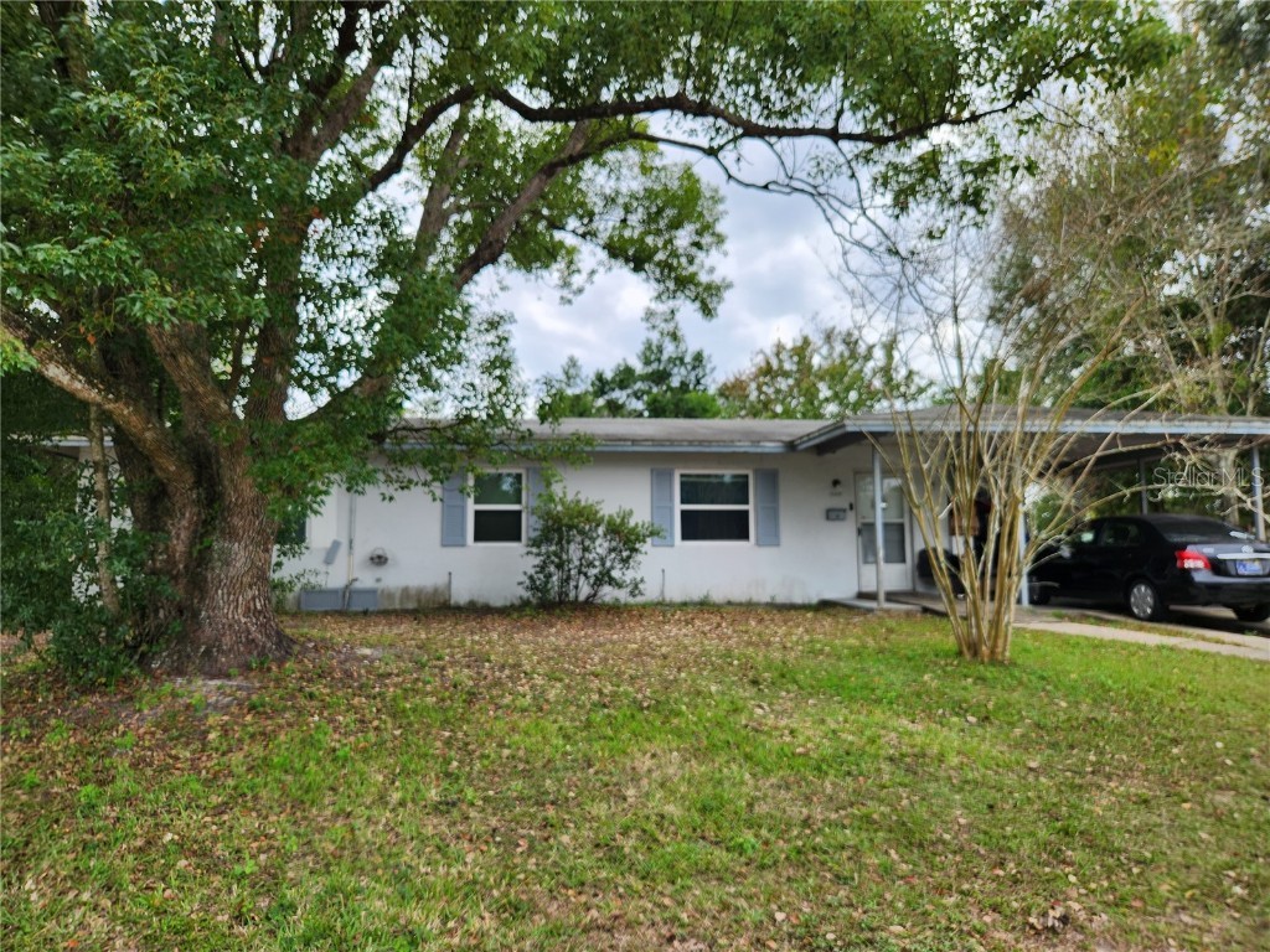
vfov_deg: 58.9
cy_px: 476
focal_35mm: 23
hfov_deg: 73.9
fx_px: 844
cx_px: 635
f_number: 1.8
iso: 20
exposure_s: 1/392
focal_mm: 5.4
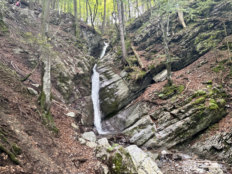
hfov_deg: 67.3
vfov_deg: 53.1
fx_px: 174
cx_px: 116
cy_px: 87
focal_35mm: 26
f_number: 1.6
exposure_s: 1/60
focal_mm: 5.96
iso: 250
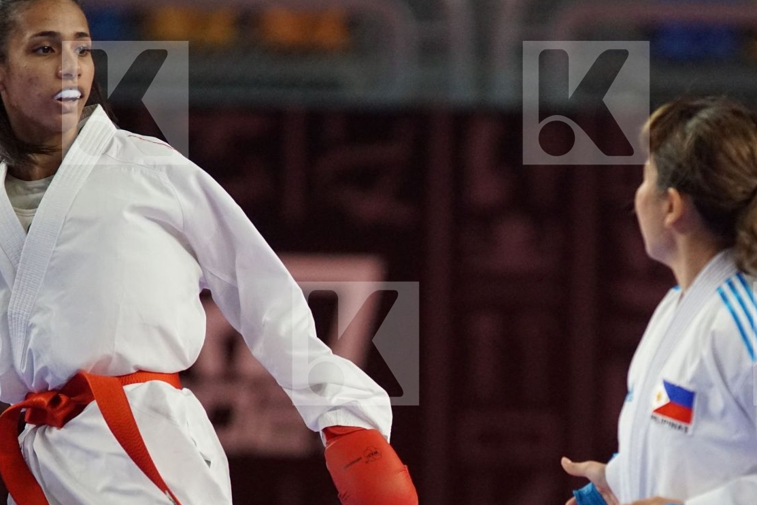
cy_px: 344
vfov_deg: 2.8
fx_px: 10198
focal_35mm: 485
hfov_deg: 4.2
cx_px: 586
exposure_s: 1/2000
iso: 3200
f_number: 2.8
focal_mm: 200
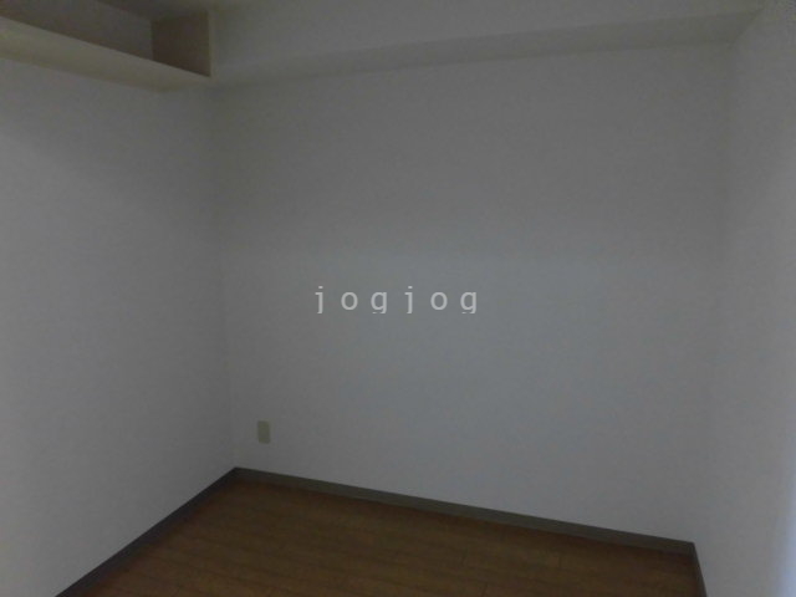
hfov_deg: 71.6
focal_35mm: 24
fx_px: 552
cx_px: 398
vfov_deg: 56.8
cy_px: 298
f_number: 3.1
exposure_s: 1/30
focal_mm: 4.3
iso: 400
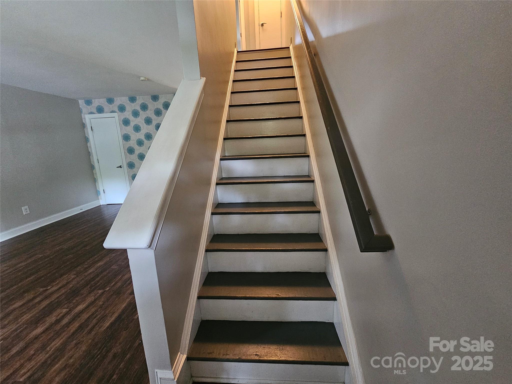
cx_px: 256
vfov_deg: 89.9
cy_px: 192
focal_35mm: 13
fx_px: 192
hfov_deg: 106.2
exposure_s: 1/24
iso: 800
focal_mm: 2.2
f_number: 2.2
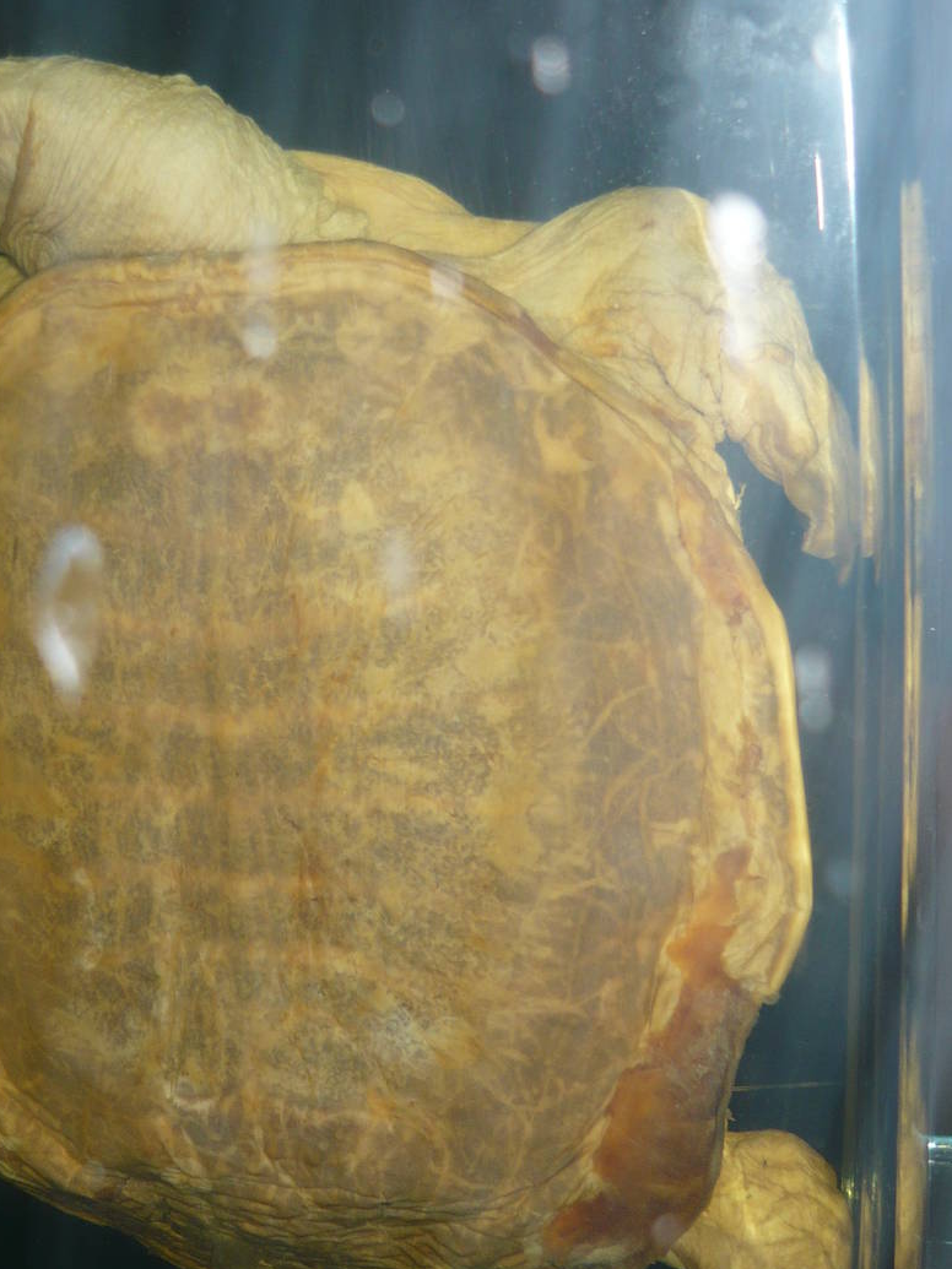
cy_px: 539
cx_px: 249
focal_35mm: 51
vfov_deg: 37.4
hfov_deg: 28.2
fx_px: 1871
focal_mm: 5.5
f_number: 2.8
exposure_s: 1/30
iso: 100
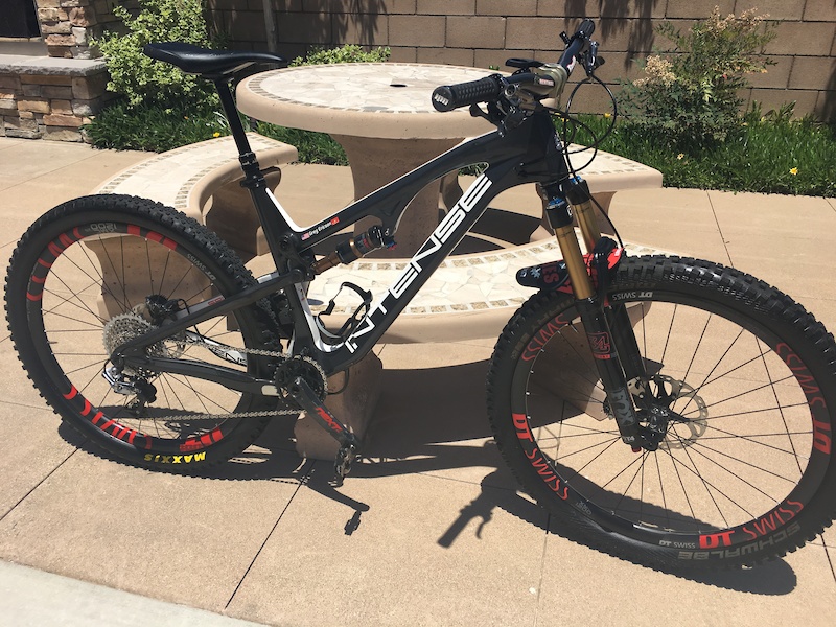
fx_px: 700
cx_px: 418
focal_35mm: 29
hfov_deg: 61.7
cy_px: 314
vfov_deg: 48.2
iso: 25
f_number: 2.2
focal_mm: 4.15
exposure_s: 1/1789
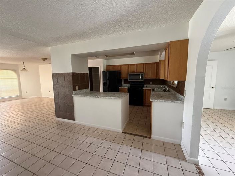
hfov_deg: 102.1
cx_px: 118
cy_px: 88
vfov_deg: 85.6
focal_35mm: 14
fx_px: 95
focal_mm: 2.22
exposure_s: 1/60
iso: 640
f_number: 2.2
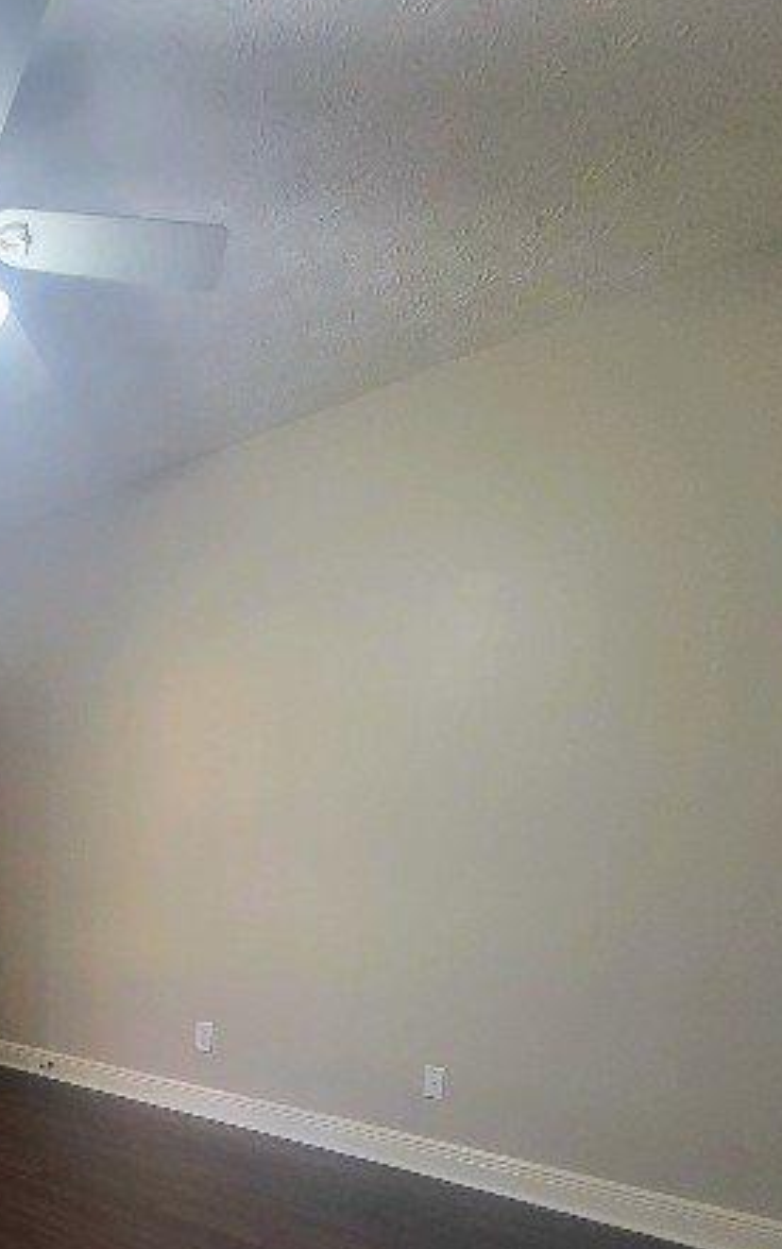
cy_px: 997
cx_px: 91
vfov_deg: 67.8
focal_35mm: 24
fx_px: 818
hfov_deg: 46.5
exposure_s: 1/60
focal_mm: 1.74
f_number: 2.2
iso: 400
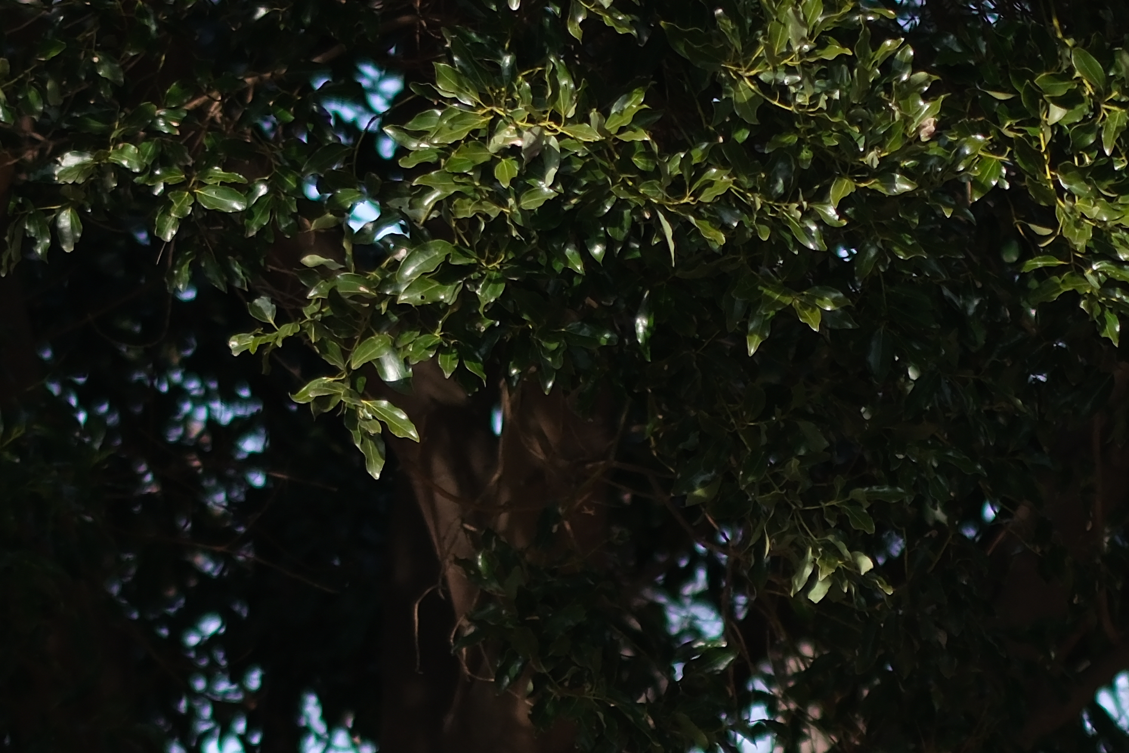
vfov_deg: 4.0
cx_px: 529
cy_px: 1304
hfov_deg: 6.0
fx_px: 10756
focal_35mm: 343
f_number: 1.2
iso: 125
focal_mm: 56
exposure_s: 1/3200
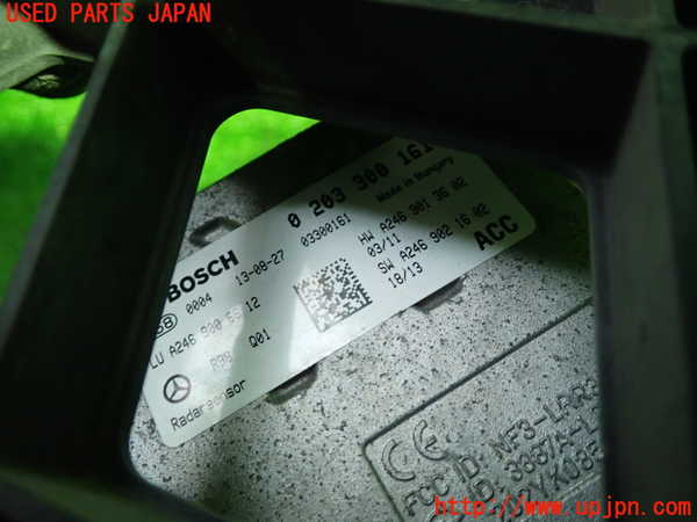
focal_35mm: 30
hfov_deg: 60.0
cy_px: 261
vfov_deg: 46.8
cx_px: 348
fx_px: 604
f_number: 2.3
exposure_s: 1/25
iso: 800
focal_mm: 5.4
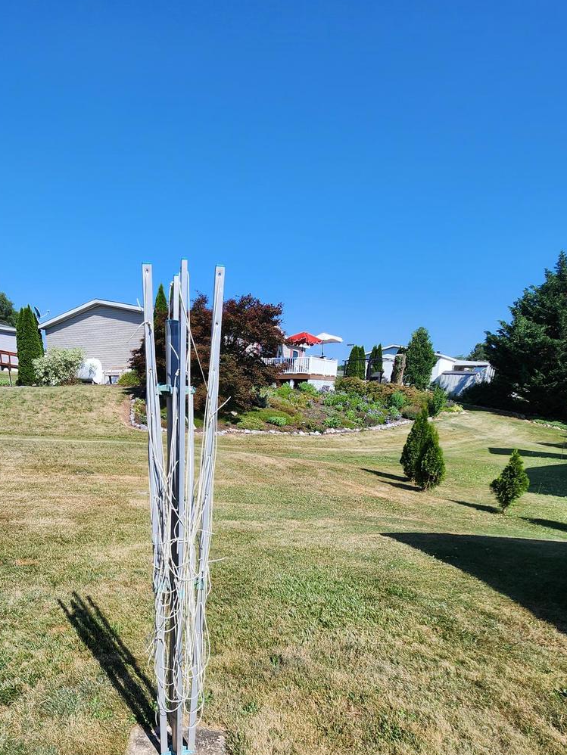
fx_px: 437
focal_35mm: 20
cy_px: 533
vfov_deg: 77.7
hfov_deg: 64.1
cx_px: 185
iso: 50
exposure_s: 1/1588
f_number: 2.2
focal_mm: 2.2
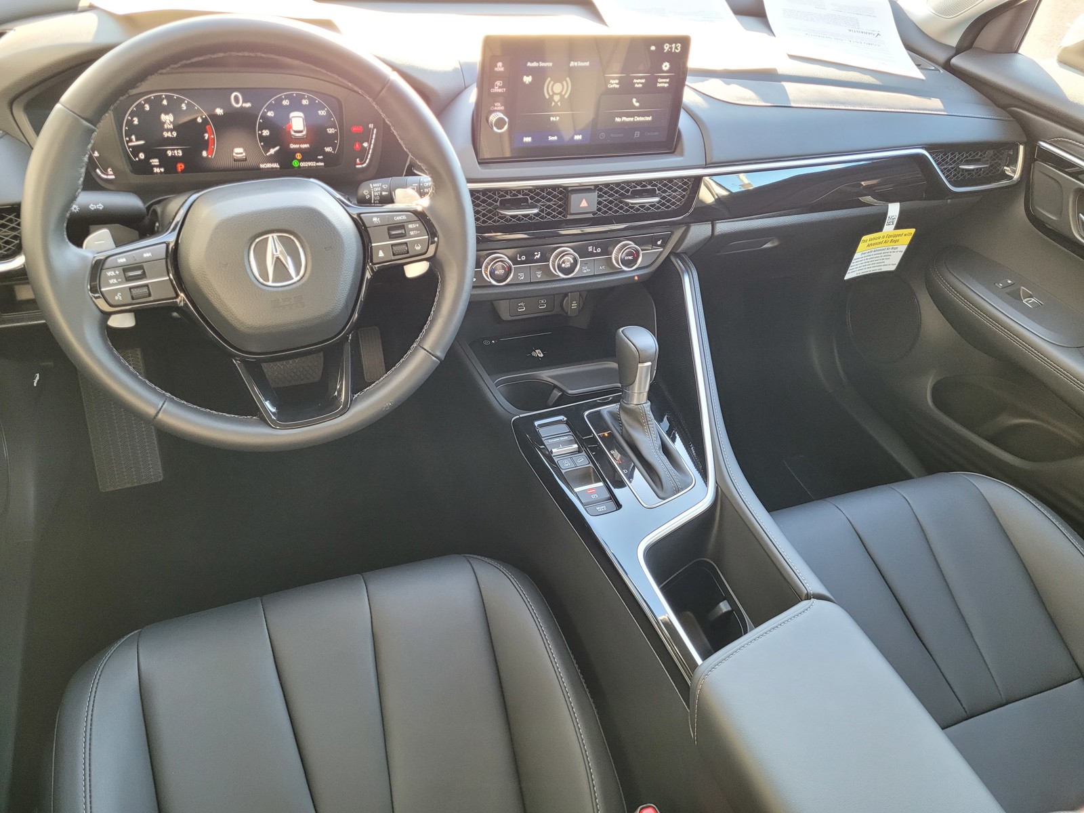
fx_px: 814
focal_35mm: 26
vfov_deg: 53.1
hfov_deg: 67.3
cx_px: 542
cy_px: 406
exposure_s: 1/100
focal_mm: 5.4
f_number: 1.8
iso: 250
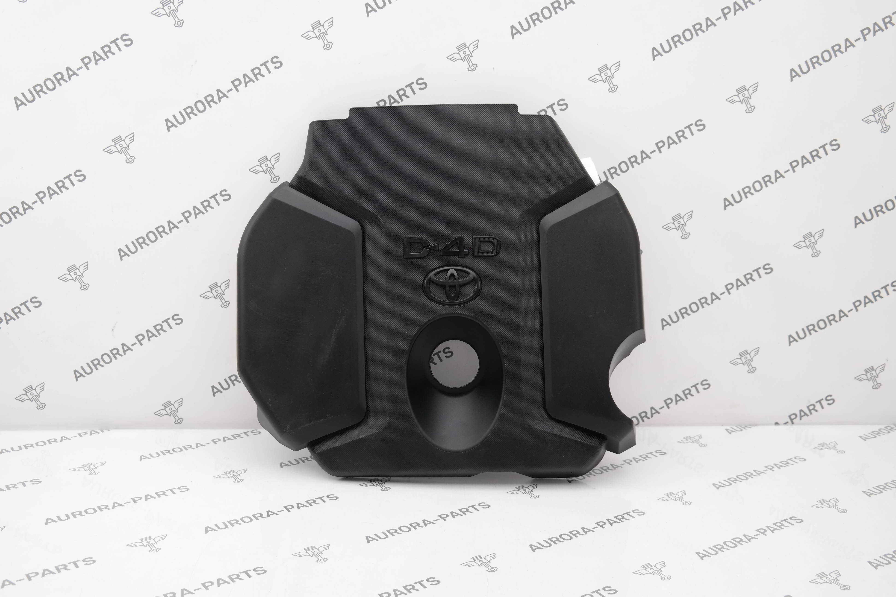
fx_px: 1095
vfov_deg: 30.5
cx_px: 448
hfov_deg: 44.5
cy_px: 298
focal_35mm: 44
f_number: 4
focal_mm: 29
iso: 200
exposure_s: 1/100
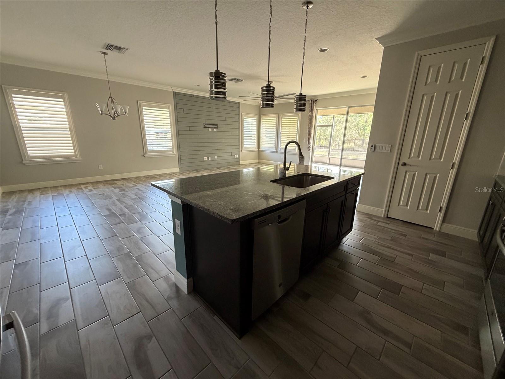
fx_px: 204
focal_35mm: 14
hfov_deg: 102.1
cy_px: 190
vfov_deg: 85.7
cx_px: 252
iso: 320
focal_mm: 2.22
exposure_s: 1/67
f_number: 2.2
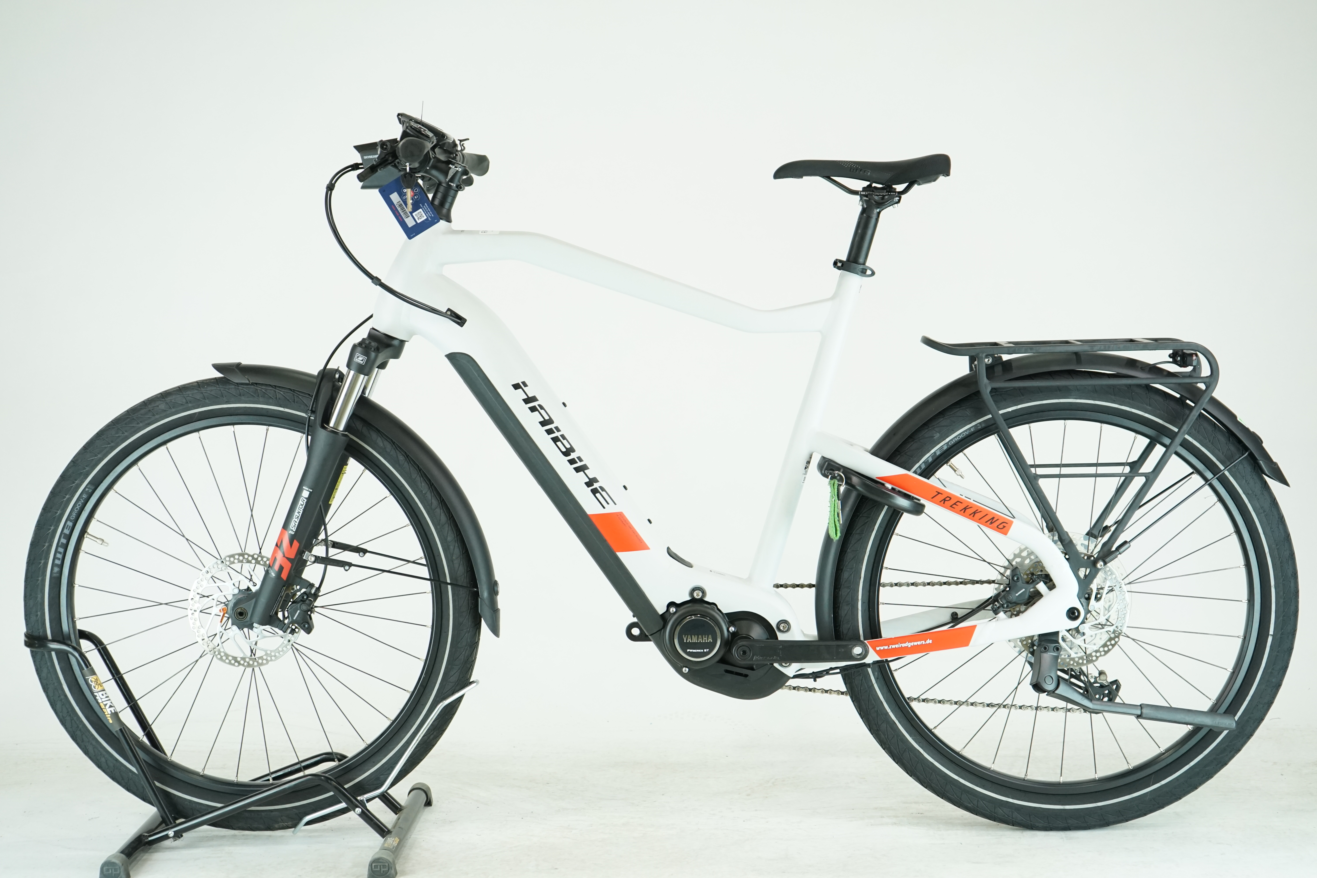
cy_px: 439
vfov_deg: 25.5
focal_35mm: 53
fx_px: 1939
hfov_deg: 37.5
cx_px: 658
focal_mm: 53
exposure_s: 1/200
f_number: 5.6
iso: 1600
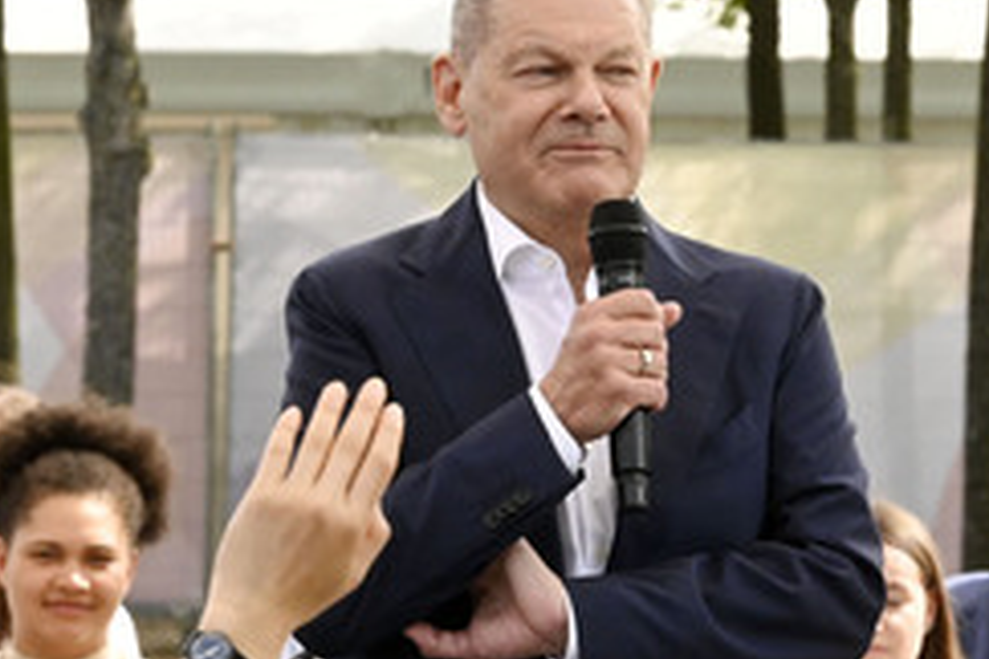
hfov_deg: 6.5
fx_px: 8653
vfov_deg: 4.4
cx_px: 535
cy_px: 395
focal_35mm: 315
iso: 2500
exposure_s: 1/500
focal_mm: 170
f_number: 16
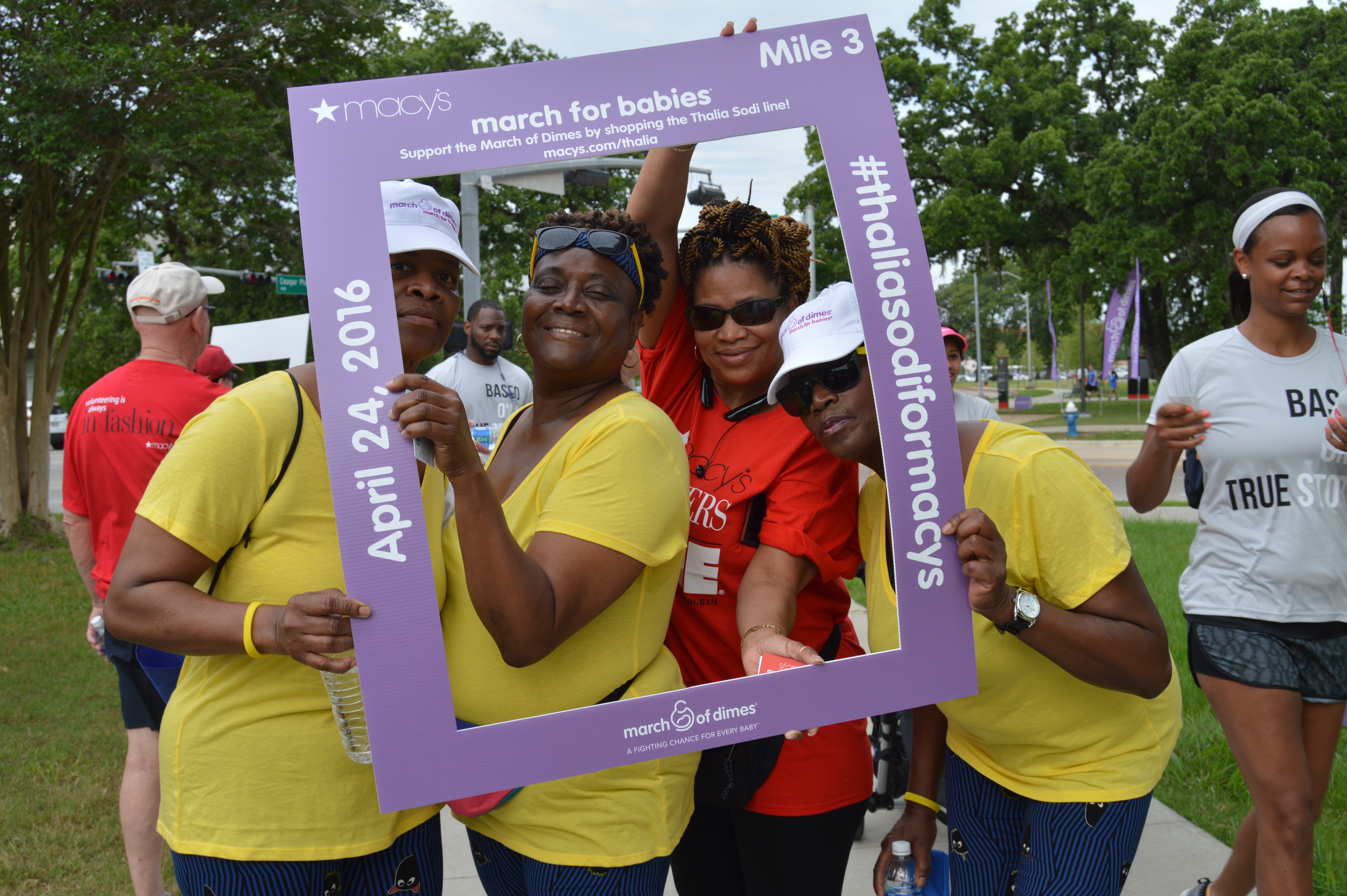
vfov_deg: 34.1
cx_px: 674
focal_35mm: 39
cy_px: 448
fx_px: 1458
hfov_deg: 49.6
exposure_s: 1/200
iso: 100
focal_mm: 26
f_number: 7.1
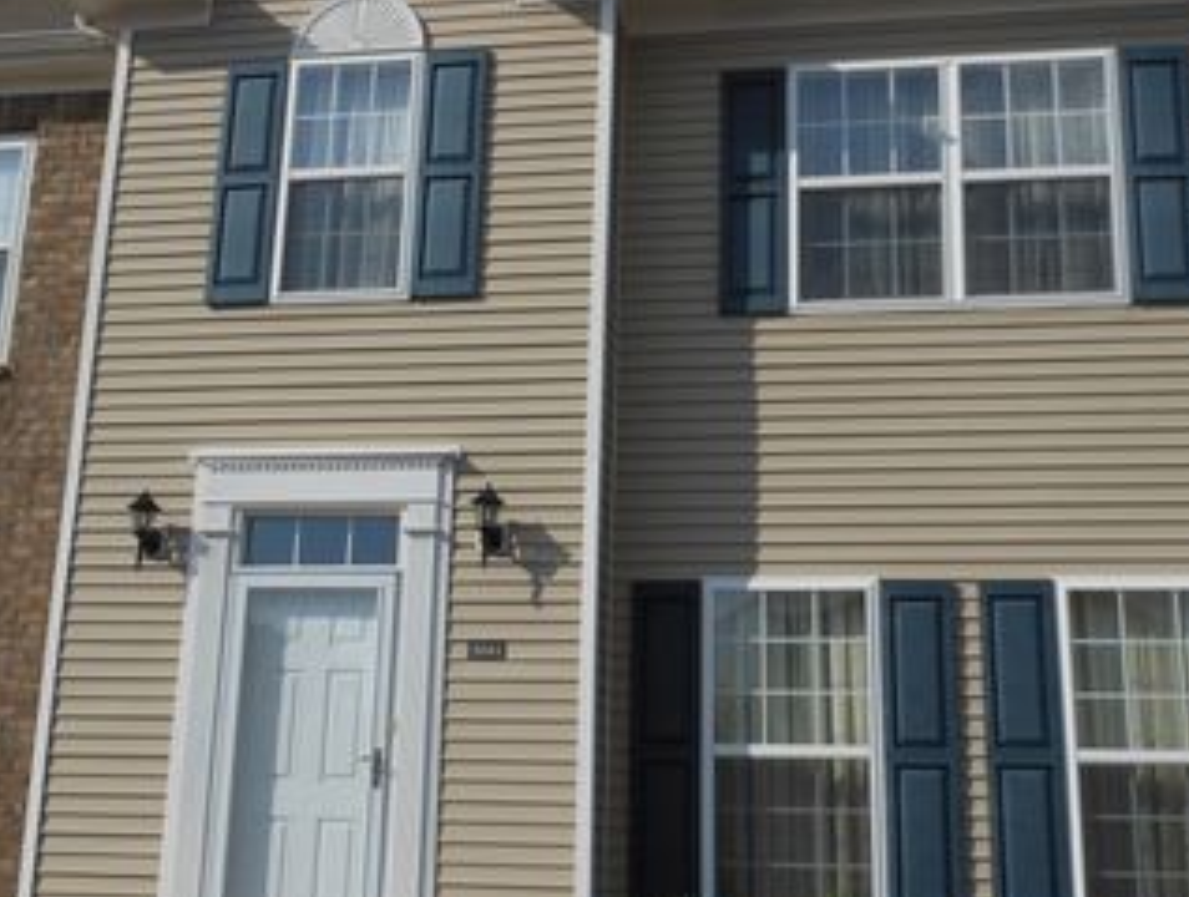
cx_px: 445
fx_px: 1515
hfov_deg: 42.5
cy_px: 282
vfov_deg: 32.7
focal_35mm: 44
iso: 80
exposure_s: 1/1500
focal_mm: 5
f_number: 3.7
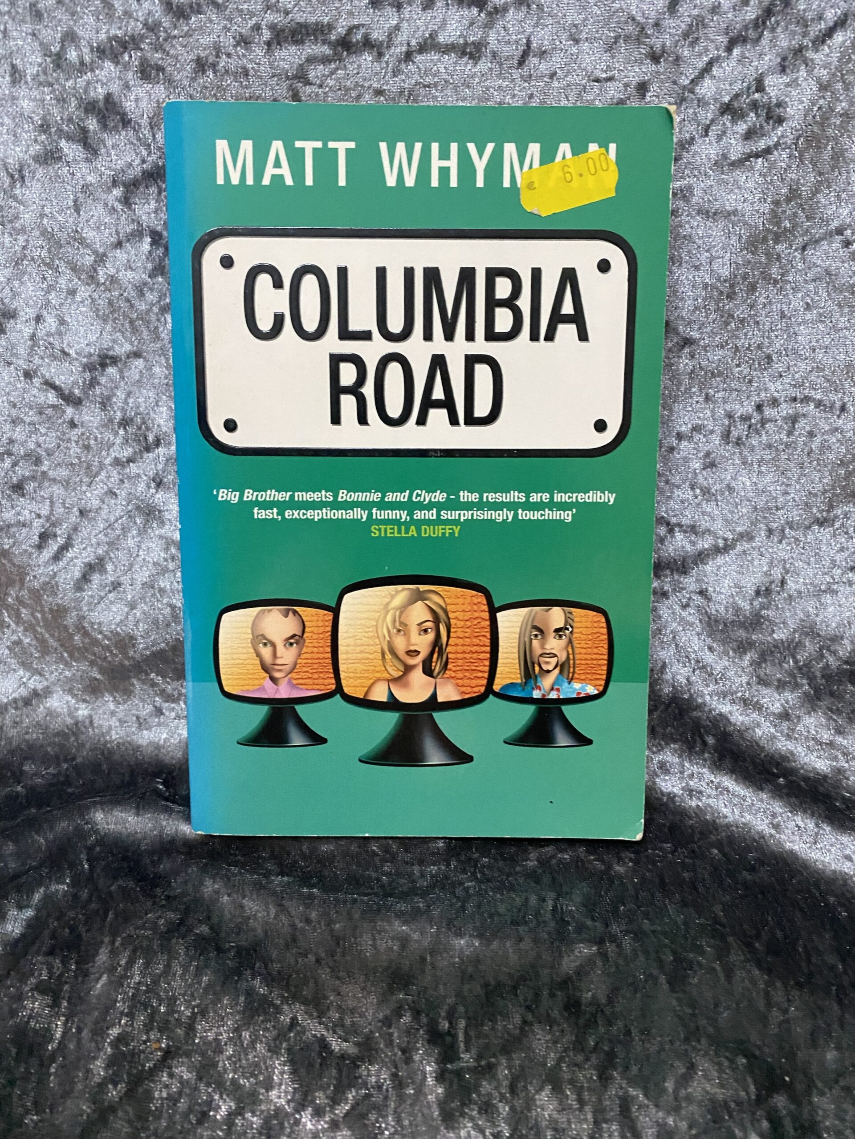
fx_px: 856
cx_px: 428
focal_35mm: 26
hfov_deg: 53.1
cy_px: 570
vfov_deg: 67.3
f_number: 1.8
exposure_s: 1/42
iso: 500
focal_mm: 4.25
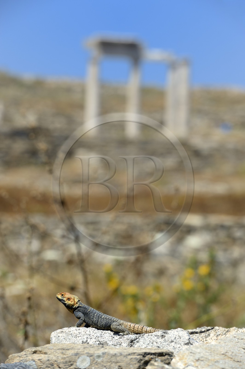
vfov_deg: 10.3
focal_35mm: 200
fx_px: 2044
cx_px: 122
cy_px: 184
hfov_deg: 6.9
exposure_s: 1/400
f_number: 10
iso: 200
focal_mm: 200
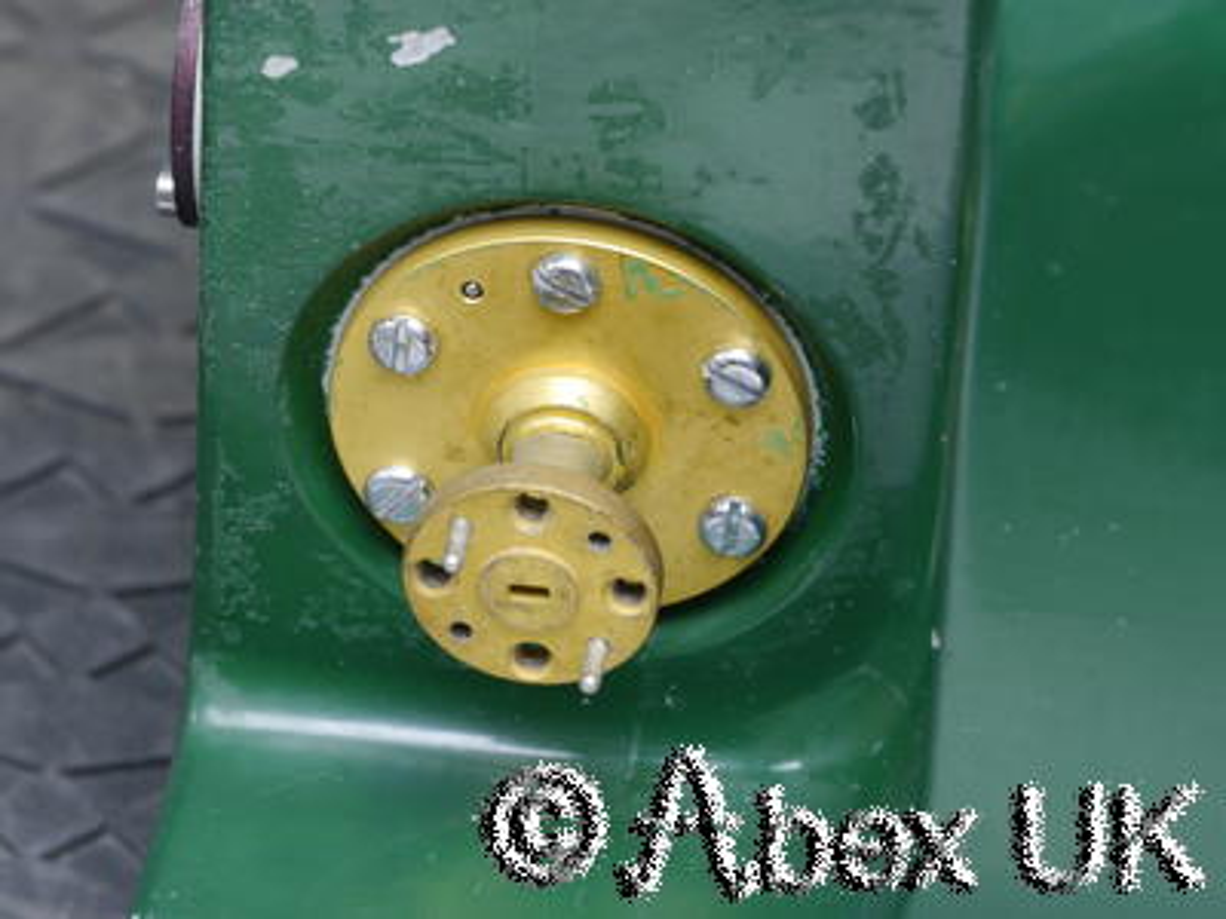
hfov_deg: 7.1
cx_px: 613
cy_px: 460
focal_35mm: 280
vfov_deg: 5.3
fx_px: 9917
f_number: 11
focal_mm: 140
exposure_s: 1/4
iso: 400
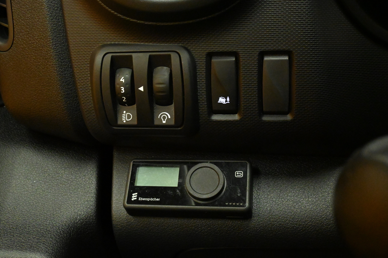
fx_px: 445
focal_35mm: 41
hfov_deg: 47.2
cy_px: 129
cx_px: 194
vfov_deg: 32.4
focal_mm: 27.5
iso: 10000
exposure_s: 1/40
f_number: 11
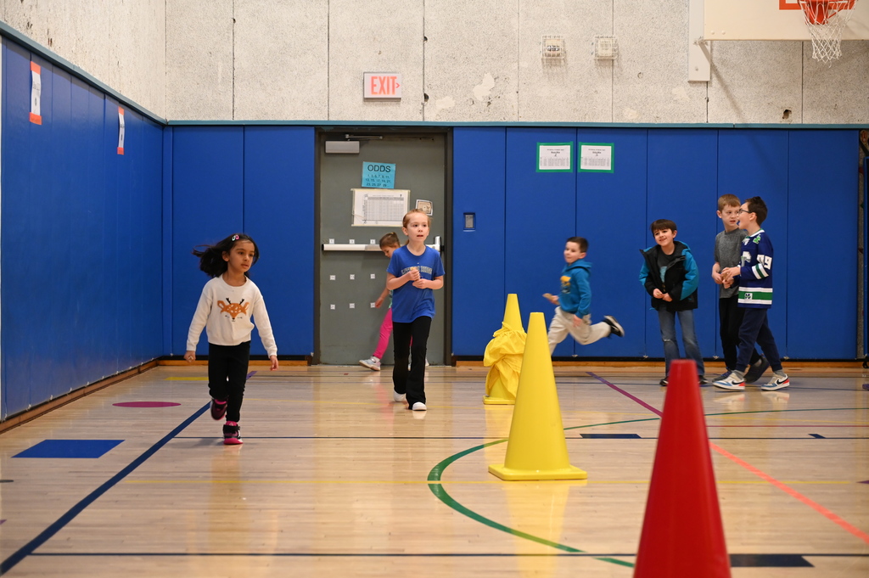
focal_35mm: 70
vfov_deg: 19.4
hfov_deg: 28.9
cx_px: 434
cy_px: 289
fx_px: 1688
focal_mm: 70
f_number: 4
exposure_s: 1/125
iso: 2200
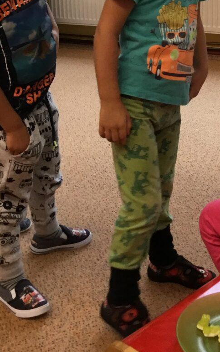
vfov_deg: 29.3
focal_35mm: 68
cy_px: 56
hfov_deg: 19.1
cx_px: 149
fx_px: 652
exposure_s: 1/33
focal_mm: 3.3
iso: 50
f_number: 2.4
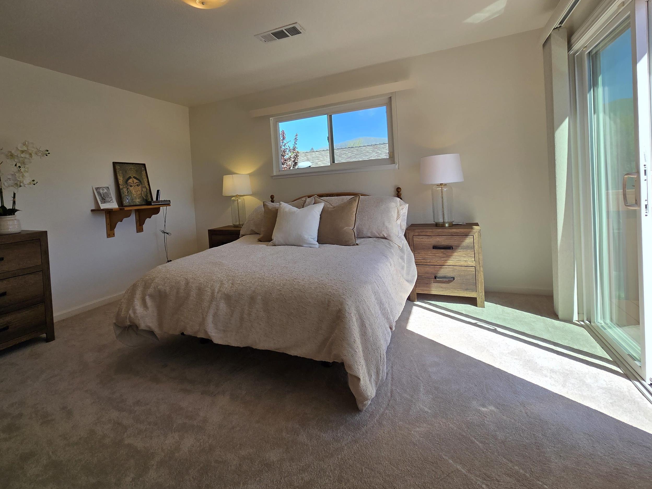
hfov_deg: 94.0
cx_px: 284
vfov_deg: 77.4
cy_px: 202
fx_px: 301
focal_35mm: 16
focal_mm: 2.2
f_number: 2.2
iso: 50
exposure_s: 1/550
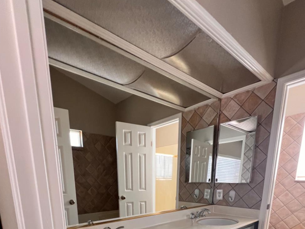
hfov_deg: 81.7
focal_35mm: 20
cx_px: 146
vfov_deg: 53.6
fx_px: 176
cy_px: 223
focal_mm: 1.57
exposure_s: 1/99
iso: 200
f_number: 1.8
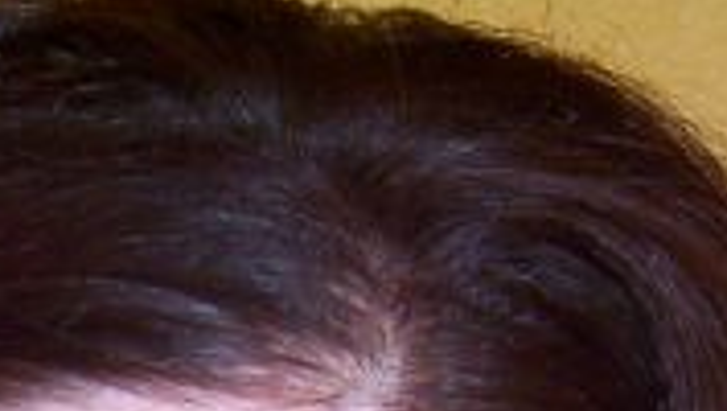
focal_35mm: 213
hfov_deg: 10.1
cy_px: 984
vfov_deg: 5.5
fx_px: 4110
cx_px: 218
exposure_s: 1/69.5
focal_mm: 7.1
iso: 140
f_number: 2.97
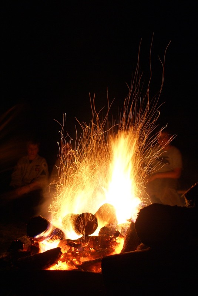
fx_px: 321
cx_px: 99
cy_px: 148
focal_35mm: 39
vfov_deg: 49.5
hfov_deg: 34.3
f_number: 4.5
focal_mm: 26
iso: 400
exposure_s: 1/4
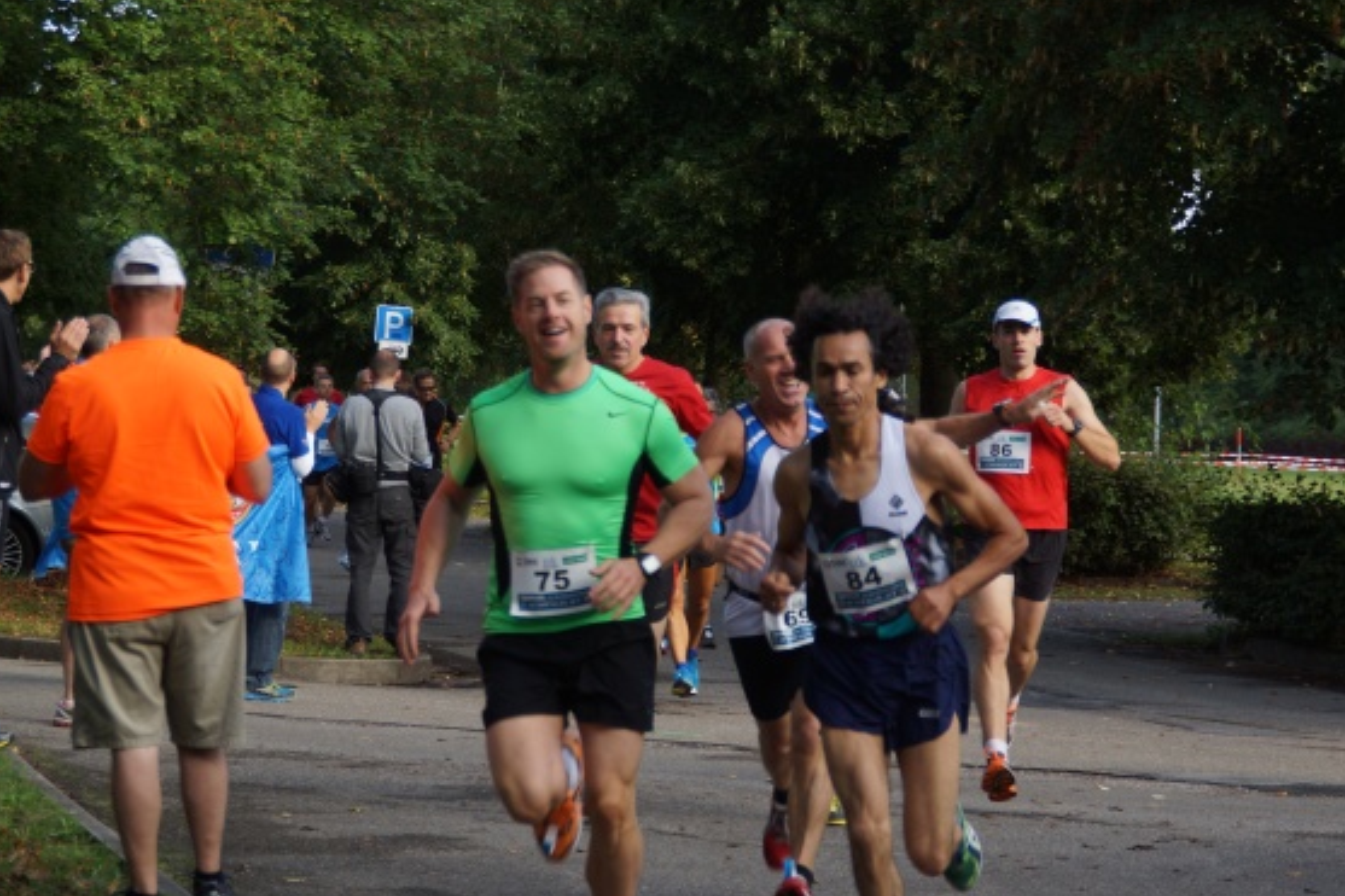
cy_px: 453
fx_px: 3922
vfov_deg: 13.0
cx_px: 671
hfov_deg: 19.5
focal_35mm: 105
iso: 100
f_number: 5.6
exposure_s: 1/160
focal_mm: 60
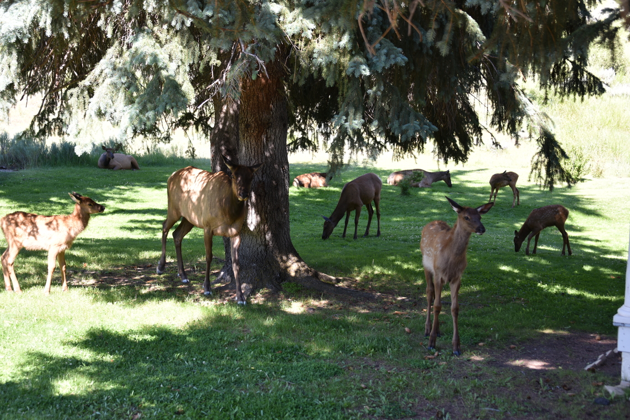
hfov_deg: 36.8
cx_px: 283
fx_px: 945
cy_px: 208
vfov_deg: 25.1
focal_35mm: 54
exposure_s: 1/100
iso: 100
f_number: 4.5
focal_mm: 48
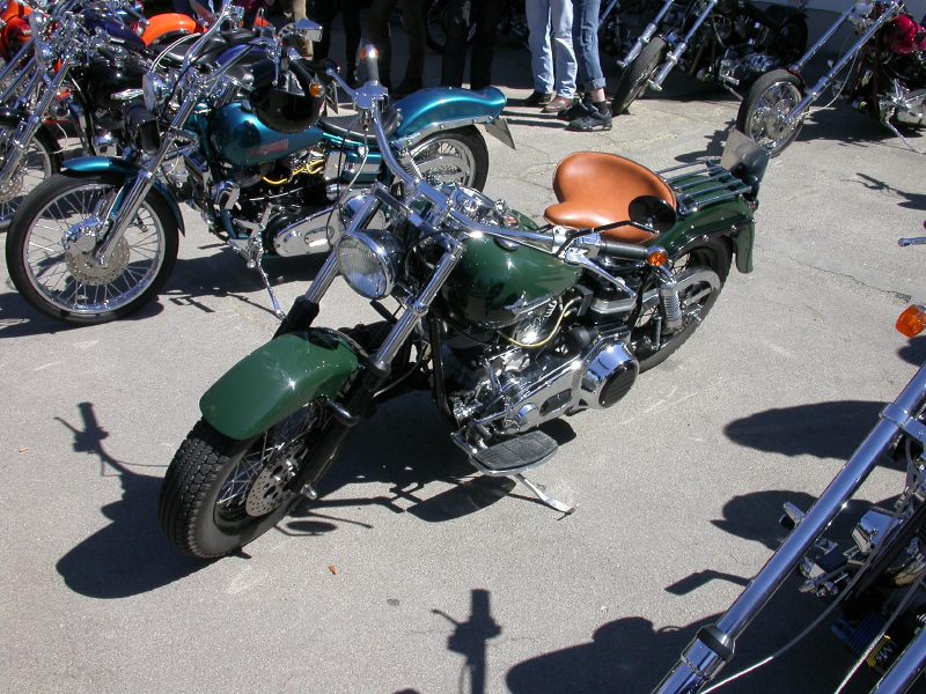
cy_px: 347
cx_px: 463
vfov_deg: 37.7
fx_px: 1017
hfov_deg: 49.0
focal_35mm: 38
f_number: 6.7
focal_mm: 7.85
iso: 100
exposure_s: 1/250
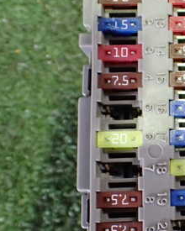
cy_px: 153
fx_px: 438
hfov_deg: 21.7
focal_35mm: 64
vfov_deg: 29.4
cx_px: 236
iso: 800
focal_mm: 5.4
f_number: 2.3
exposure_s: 1/30
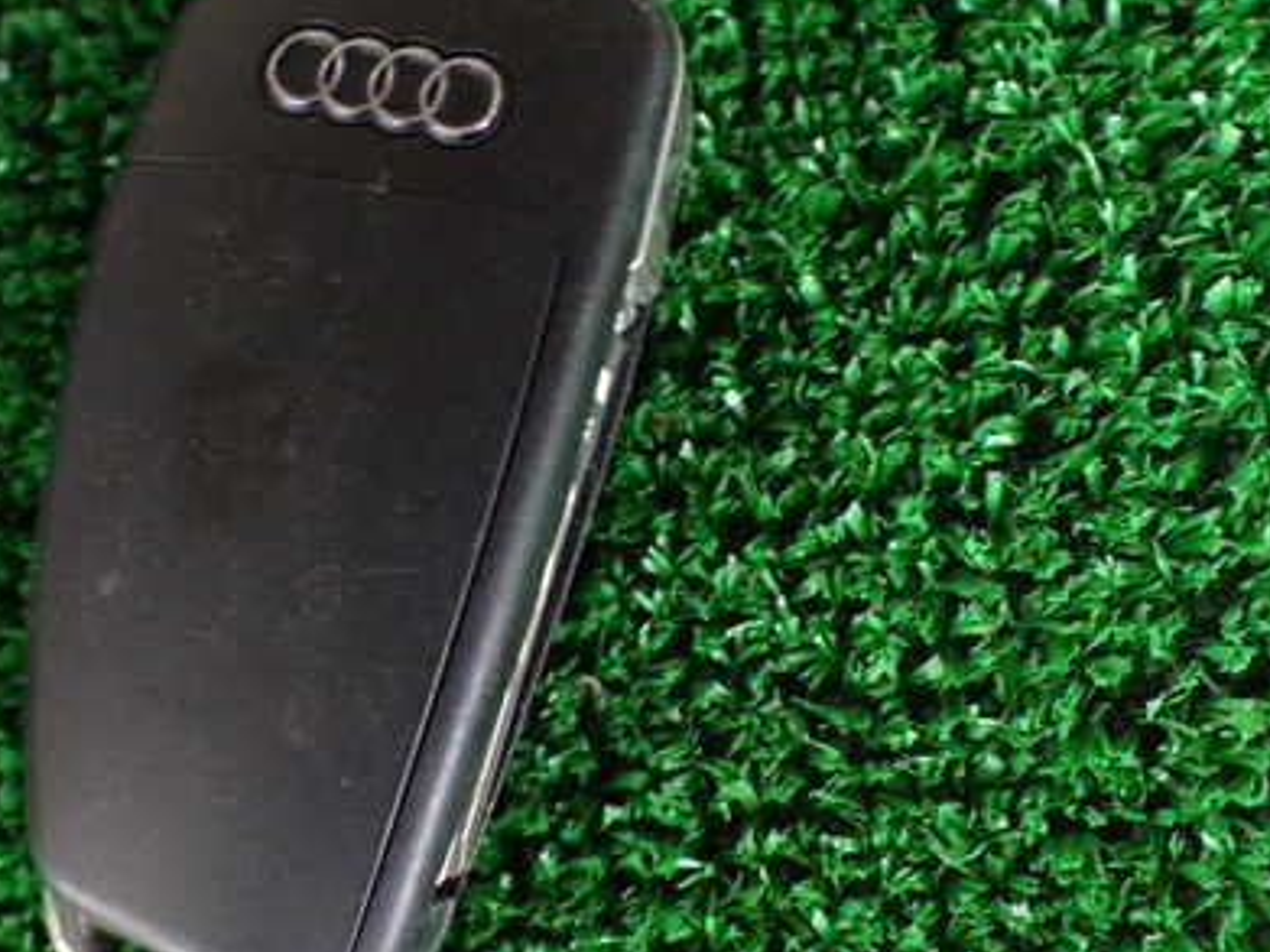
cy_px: 494
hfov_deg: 40.5
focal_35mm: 46
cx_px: 380
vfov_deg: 31.5
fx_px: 1687
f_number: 2.3
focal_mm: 5.4
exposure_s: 1/30
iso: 1000
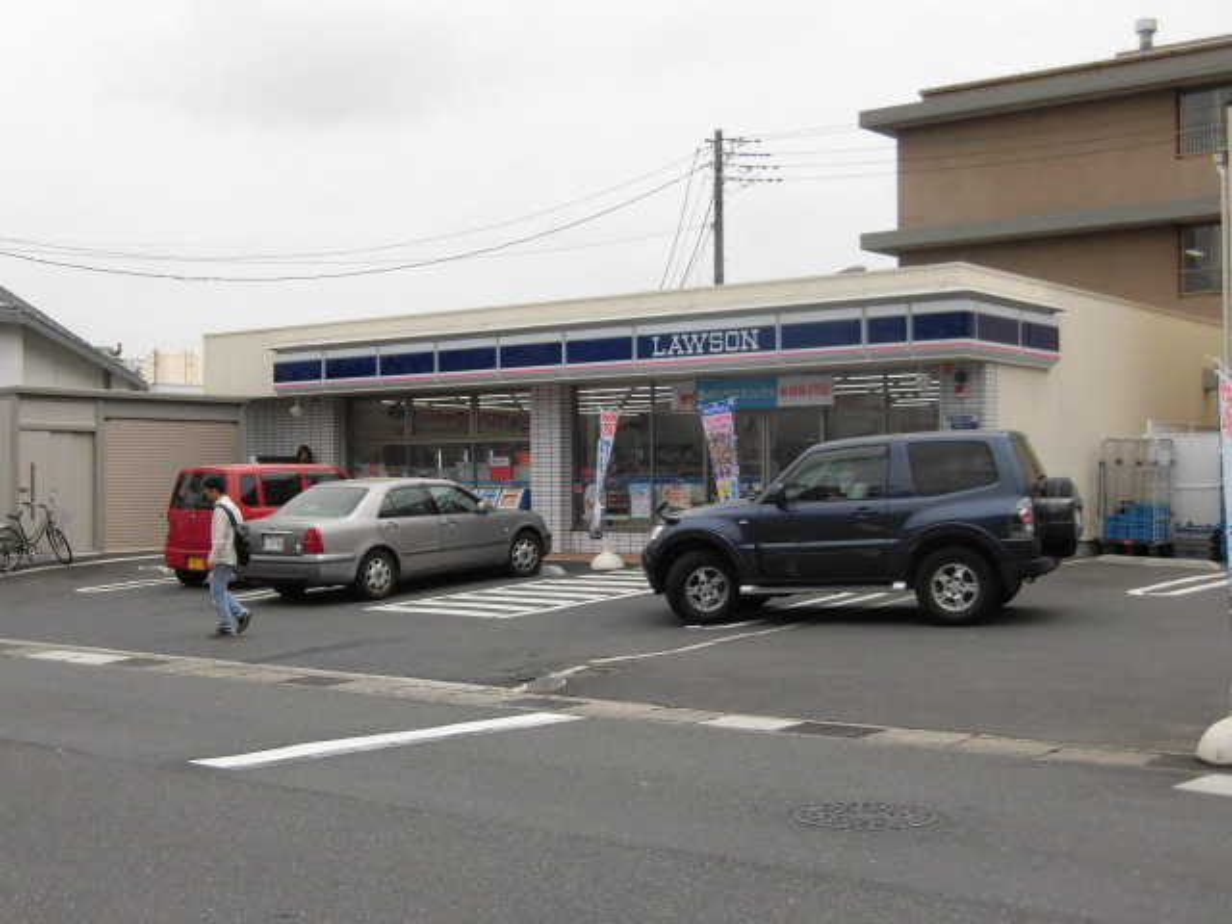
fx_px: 1815
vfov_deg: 28.6
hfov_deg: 37.5
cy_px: 462
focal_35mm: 51
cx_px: 616
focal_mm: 9.16
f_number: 4
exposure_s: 1/640
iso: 100
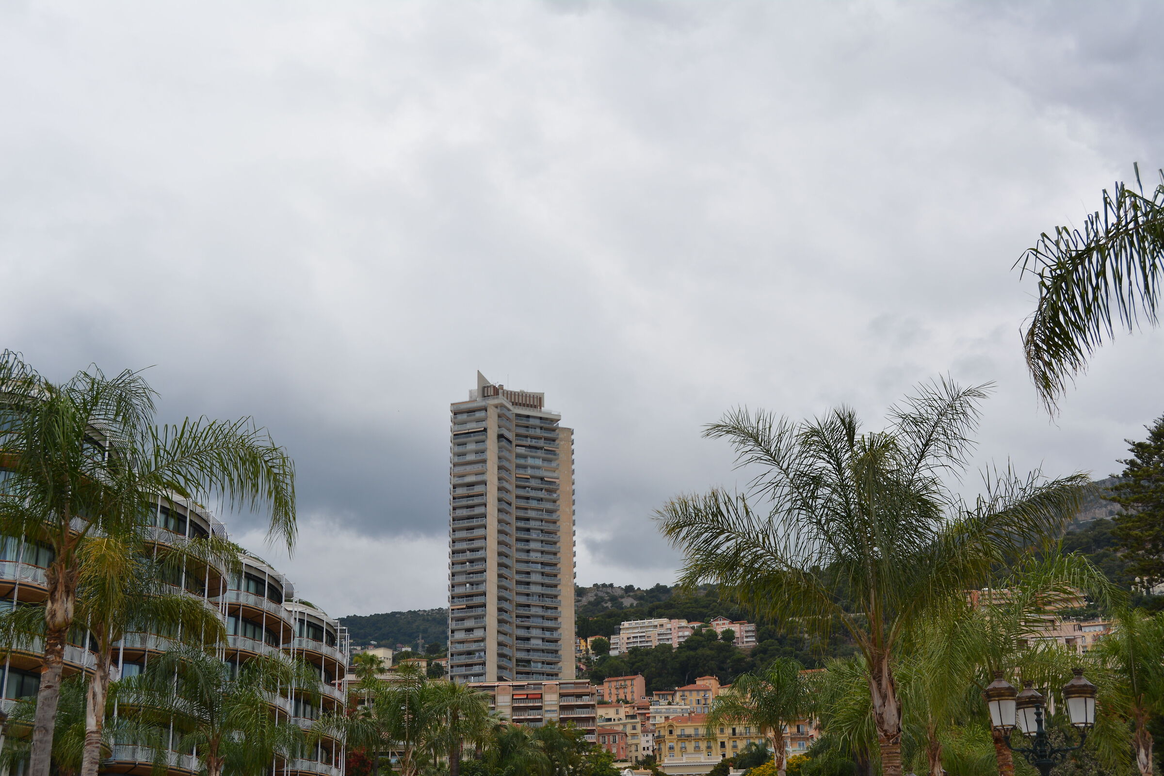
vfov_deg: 29.9
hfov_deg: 43.6
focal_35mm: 45
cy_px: 388
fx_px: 1455
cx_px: 582
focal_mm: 30
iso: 100
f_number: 9
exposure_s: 1/400
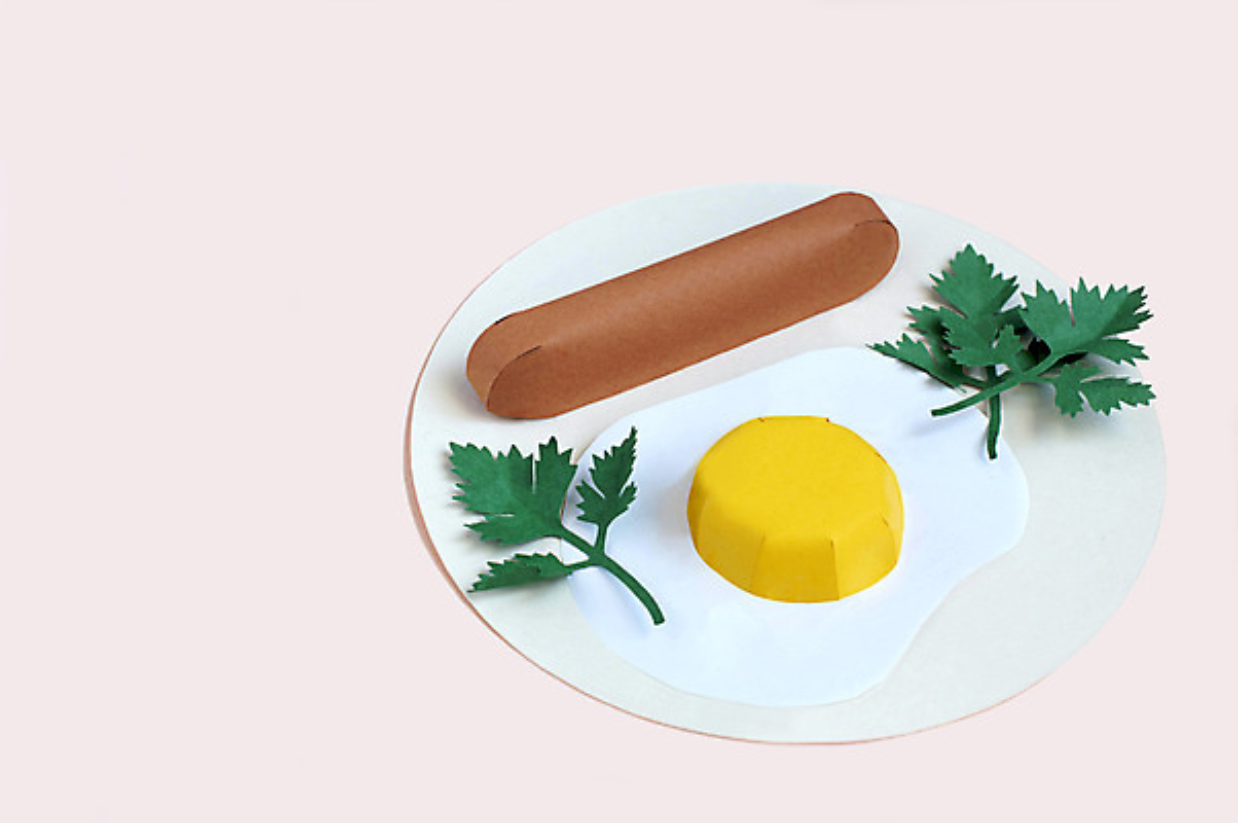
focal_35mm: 75
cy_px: 412
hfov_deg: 27.0
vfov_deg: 18.1
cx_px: 619
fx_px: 2576
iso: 100
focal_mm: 50
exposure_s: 1/10
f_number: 8
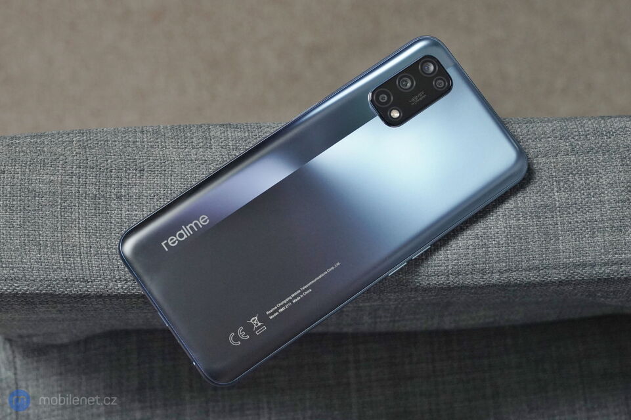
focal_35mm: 61
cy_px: 210
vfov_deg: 22.2
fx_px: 1069
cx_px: 316
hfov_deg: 32.9
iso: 3200
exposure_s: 1/160
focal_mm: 61
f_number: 7.1
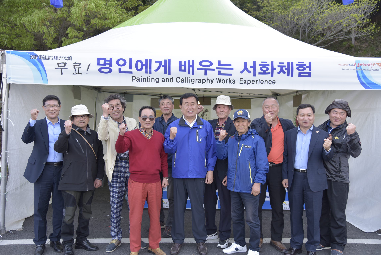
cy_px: 128
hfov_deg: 58.7
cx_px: 190
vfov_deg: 41.1
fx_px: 339
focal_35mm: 32
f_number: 4
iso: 320
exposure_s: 1/250
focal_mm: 32
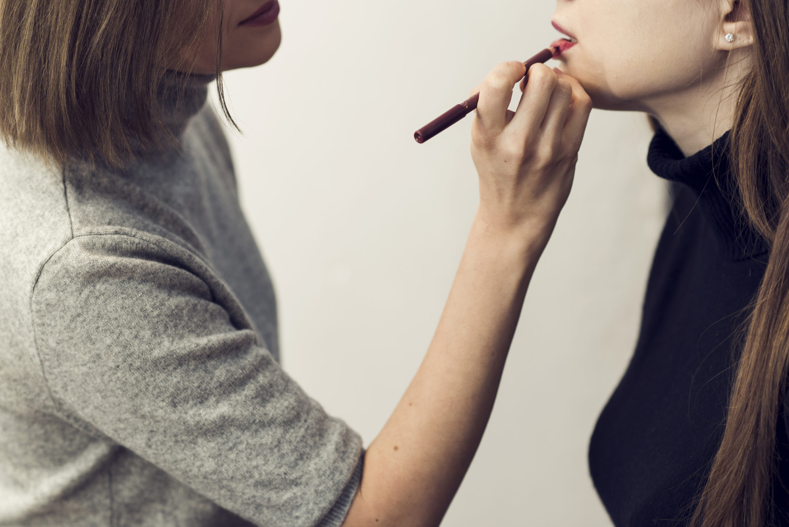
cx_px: 394
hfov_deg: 23.9
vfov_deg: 16.1
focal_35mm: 85
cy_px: 264
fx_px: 1864
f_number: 2.8
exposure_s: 1/80
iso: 320
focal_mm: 85
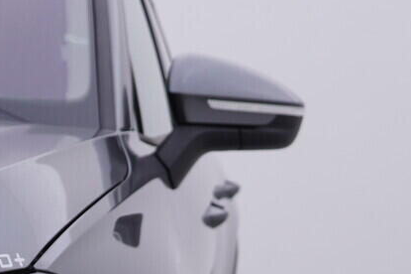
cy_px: 458
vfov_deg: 10.4
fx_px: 1426
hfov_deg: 16.2
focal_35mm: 125
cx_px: 53
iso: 125
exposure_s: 1/100
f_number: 4.5
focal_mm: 24
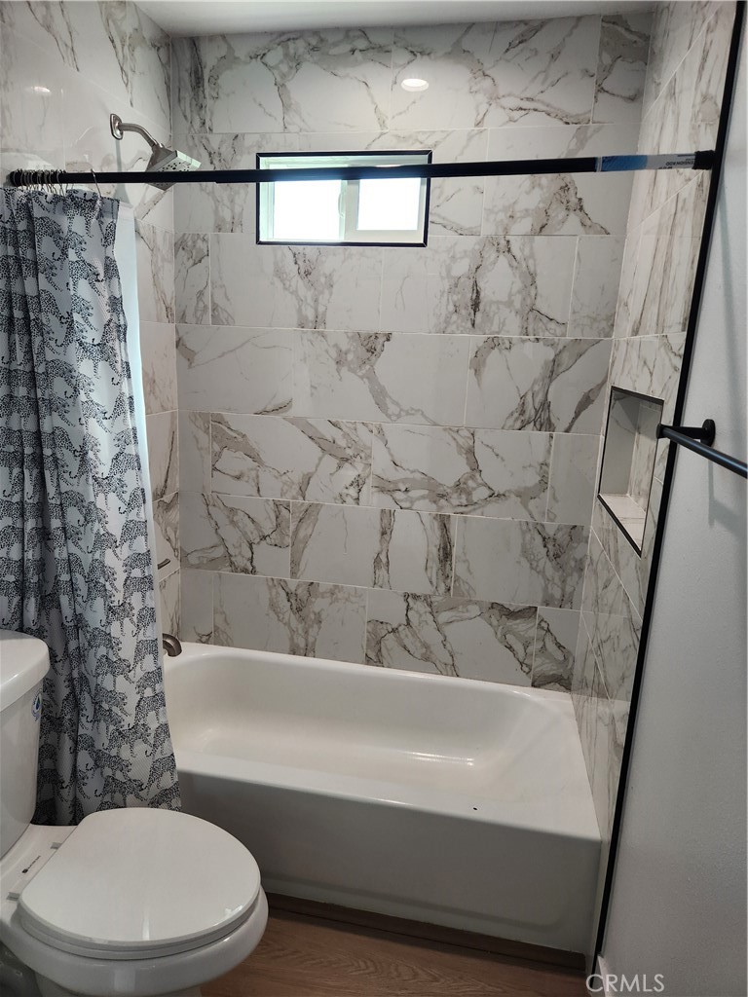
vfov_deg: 73.9
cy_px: 498
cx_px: 374
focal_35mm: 23
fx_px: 663
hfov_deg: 58.9
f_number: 1.8
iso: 160
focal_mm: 5.4
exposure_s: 1/180
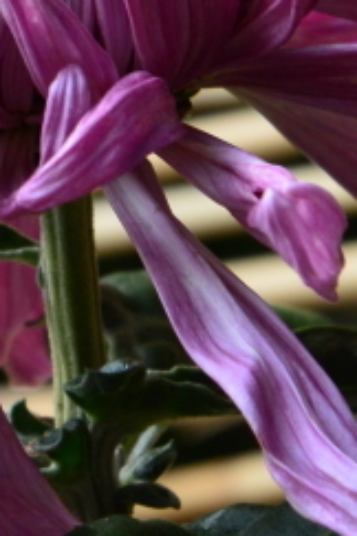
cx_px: -22
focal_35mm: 1896
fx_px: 28201
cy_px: 138
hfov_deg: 0.7
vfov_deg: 1.1
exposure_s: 1/250
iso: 720
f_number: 10
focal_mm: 300
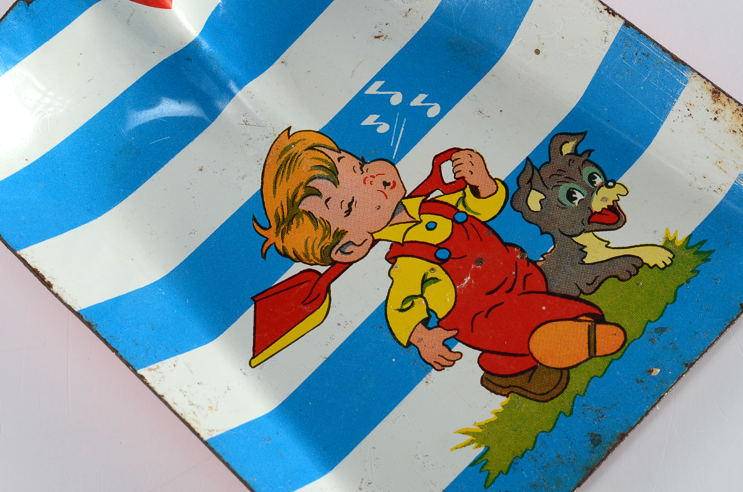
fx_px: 2176
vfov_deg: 12.9
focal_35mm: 106
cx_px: 390
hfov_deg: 19.4
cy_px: 269
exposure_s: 1/80
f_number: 14
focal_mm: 55
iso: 100
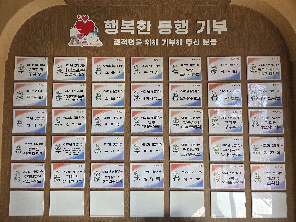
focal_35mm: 23
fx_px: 197
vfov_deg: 58.9
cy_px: 111
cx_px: 148
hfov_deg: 73.9
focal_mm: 5.4
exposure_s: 1/120
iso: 25
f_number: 1.8
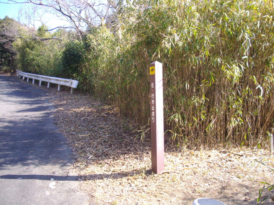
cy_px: 102
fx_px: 293
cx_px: 137
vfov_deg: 38.7
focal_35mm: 37
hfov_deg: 50.1
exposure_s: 1/200
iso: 100
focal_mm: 6.2
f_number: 2.8
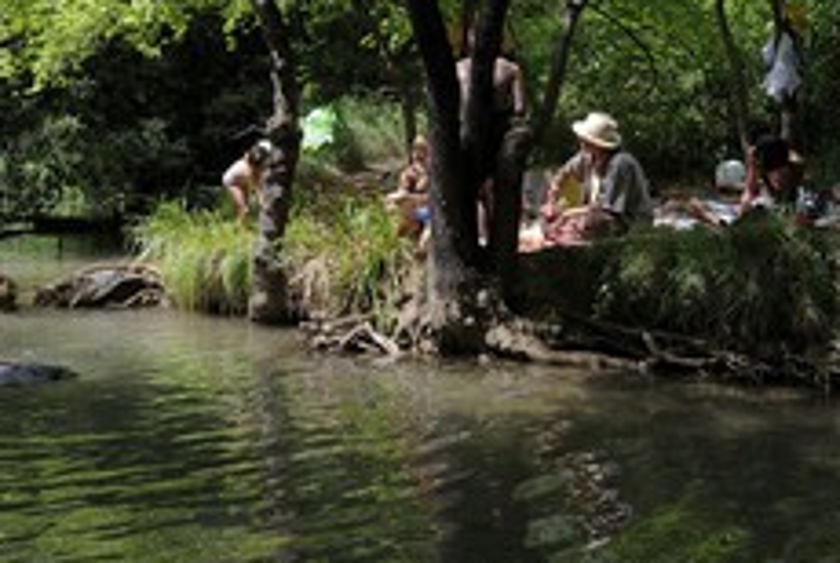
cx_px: 161
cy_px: 106
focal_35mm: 62
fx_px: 1448
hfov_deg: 31.5
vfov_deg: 21.7
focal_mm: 34
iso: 400
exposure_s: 1/200
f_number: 10
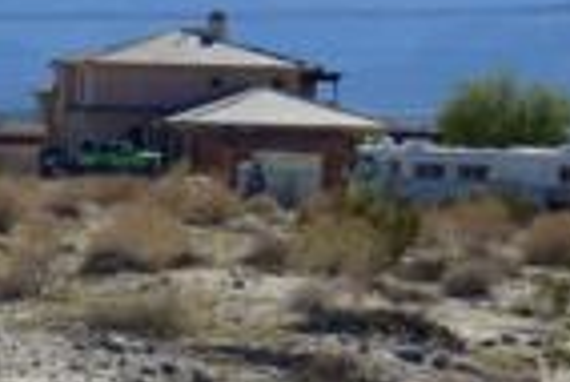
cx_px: -430
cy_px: 380
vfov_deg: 7.3
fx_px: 2996
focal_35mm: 189
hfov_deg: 10.3
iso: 200
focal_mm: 28
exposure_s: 1/3200
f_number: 4.2
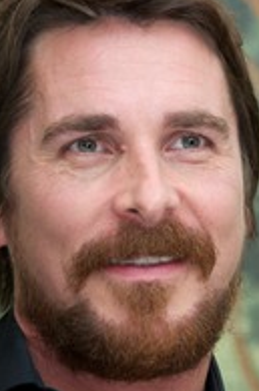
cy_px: 192
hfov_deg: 2.7
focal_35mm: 514
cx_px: 149
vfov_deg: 4.0
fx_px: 5576
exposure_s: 1/60
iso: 640
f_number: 5.6
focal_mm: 250
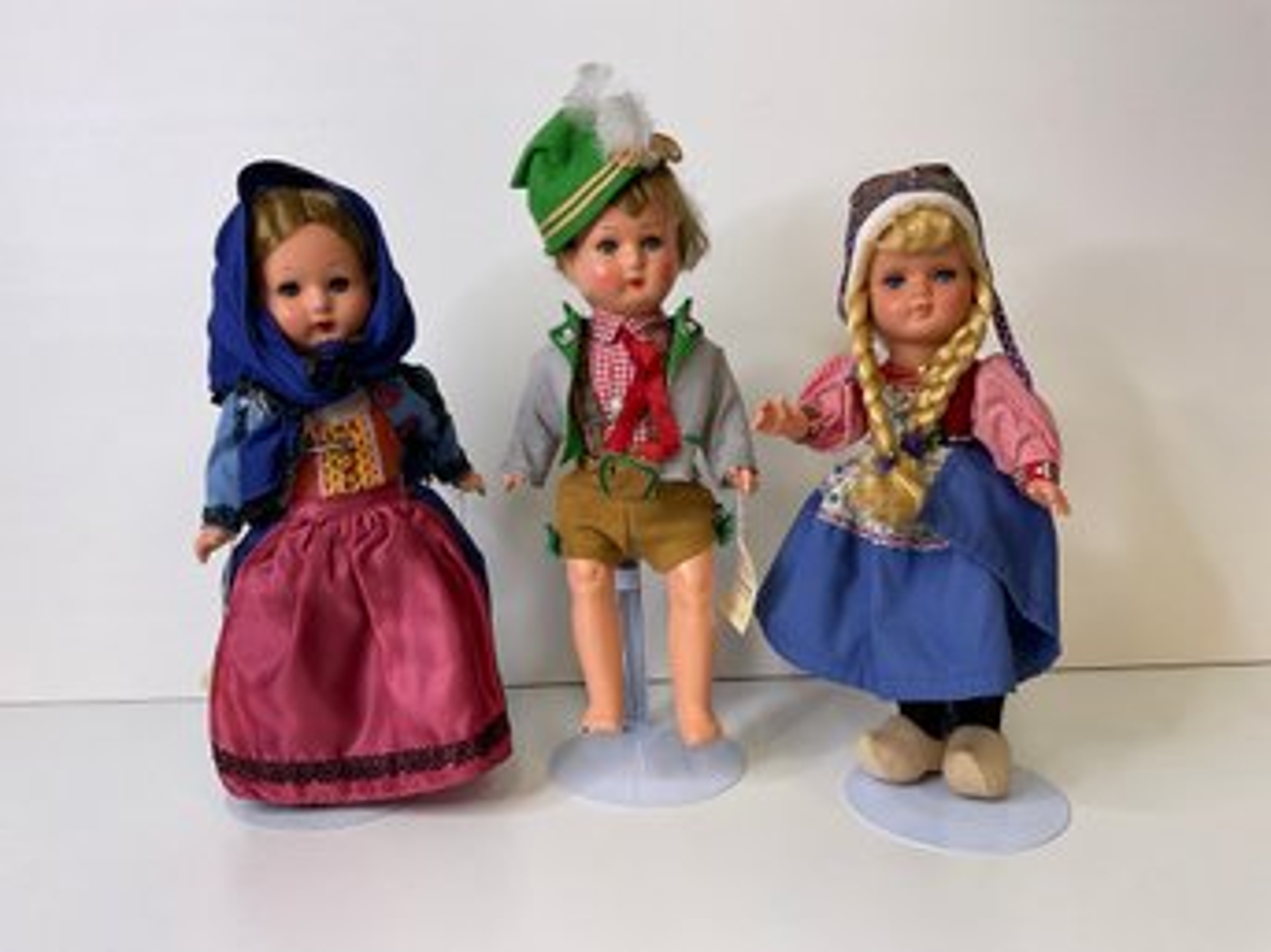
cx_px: 636
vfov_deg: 48.2
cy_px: 476
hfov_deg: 61.7
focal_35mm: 29
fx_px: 1064
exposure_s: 1/120
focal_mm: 3
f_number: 1.8
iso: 40
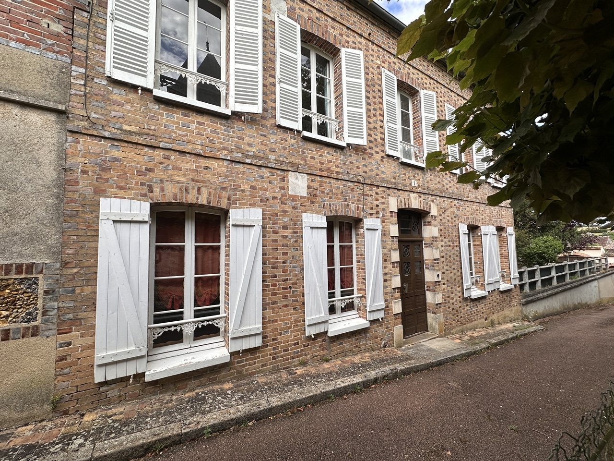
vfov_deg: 85.7
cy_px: 230
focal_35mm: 14
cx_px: 307
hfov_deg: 102.1
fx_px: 248
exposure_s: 1/796
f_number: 2.2
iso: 40
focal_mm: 2.22
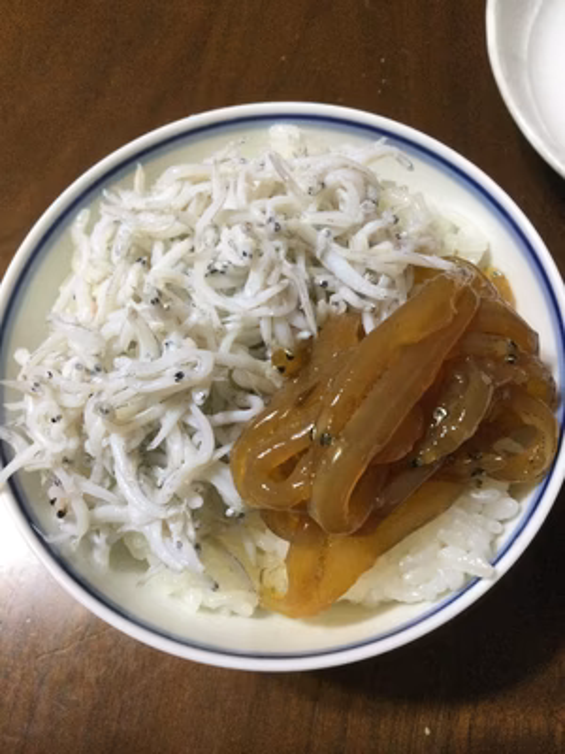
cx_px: 282
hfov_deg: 45.4
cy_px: 377
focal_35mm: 31
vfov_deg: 58.4
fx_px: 675
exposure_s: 1/30
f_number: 2.4
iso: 200
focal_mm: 3.3
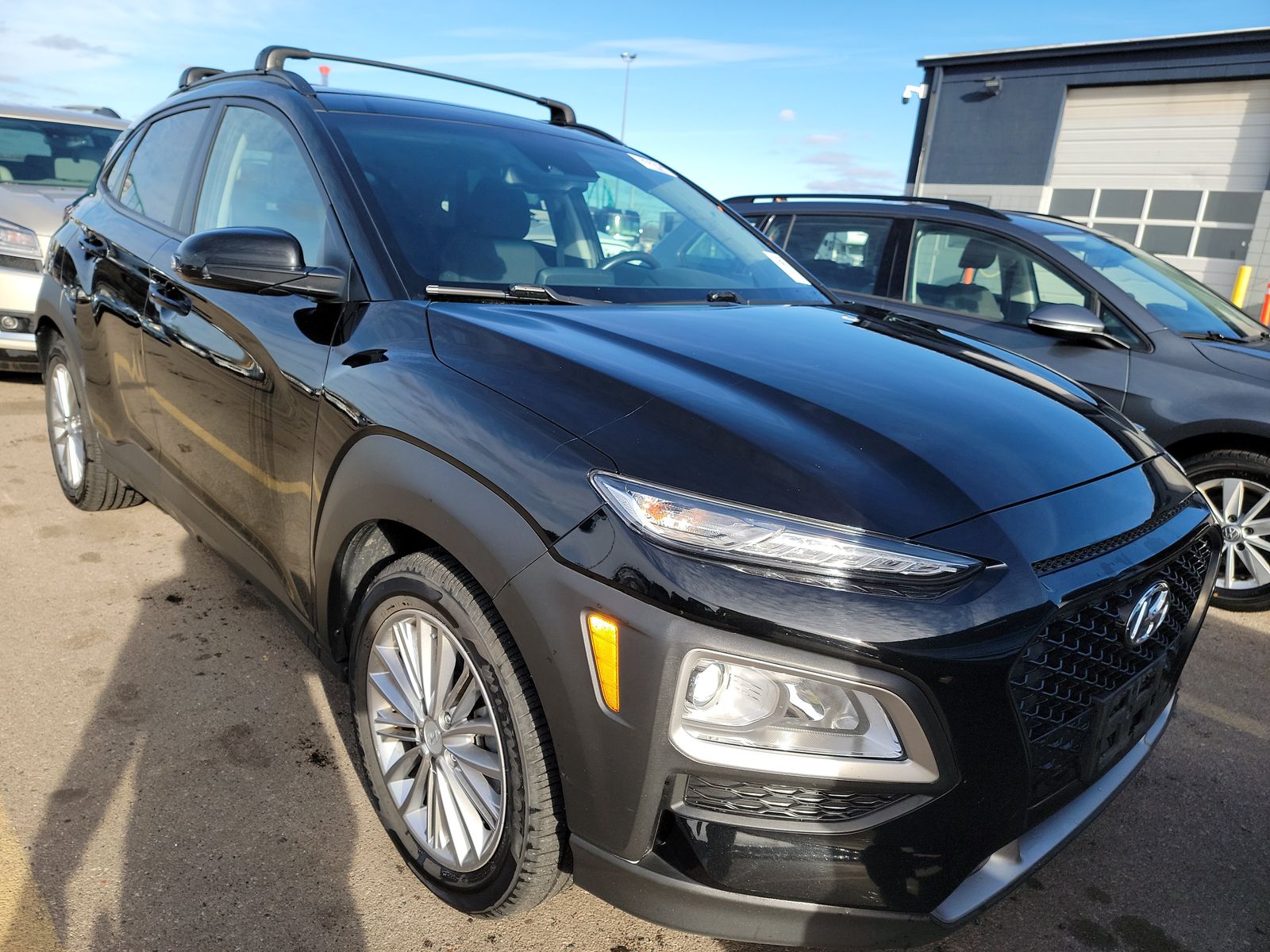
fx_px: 881
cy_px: 476
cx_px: 635
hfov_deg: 71.6
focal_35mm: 24
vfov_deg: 56.8
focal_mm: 6.7
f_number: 1.8
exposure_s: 1/424
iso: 50
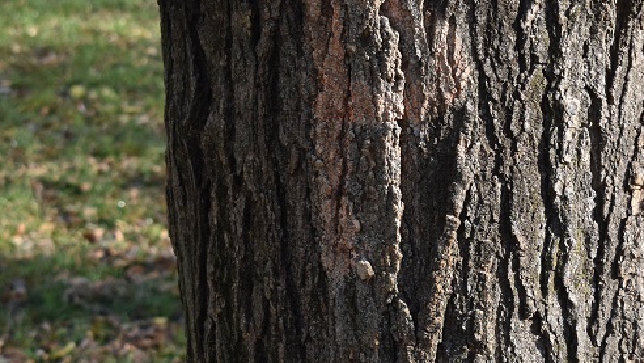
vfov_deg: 8.8
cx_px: 496
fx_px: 2357
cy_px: 241
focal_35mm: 138
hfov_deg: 15.5
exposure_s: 1/250
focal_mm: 48
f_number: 8
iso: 280
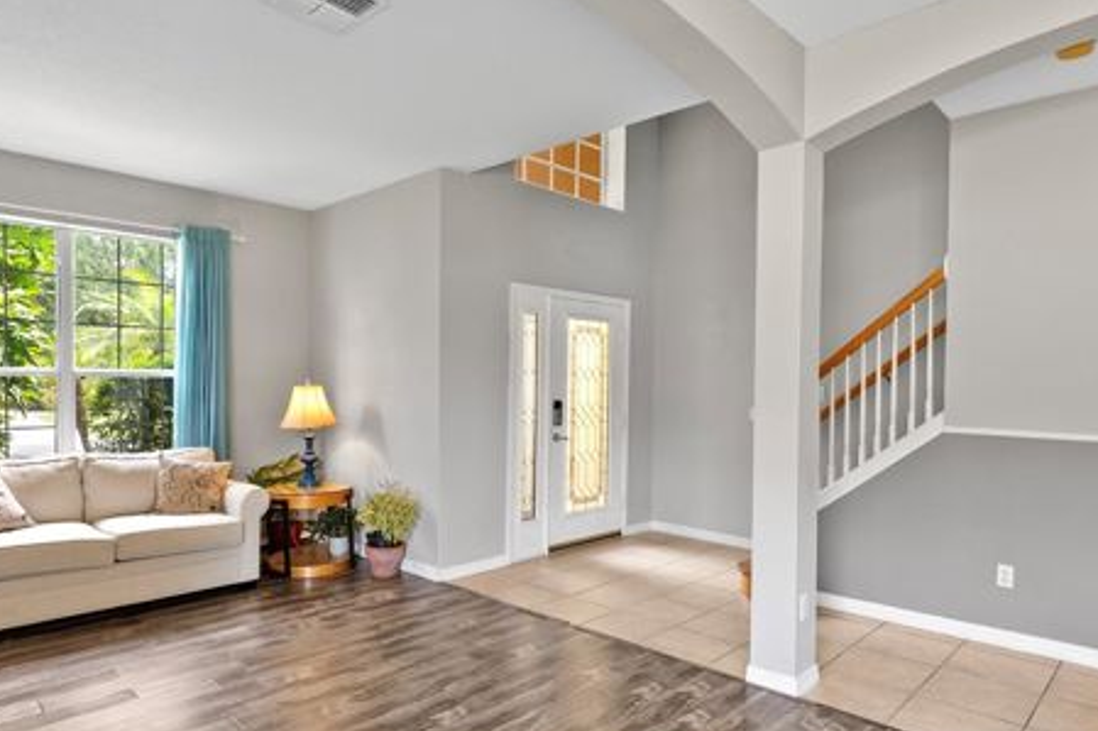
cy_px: 394
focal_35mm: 22
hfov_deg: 78.6
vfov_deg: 57.1
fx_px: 671
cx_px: 532
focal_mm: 14
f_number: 7.1
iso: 250
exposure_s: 1/4
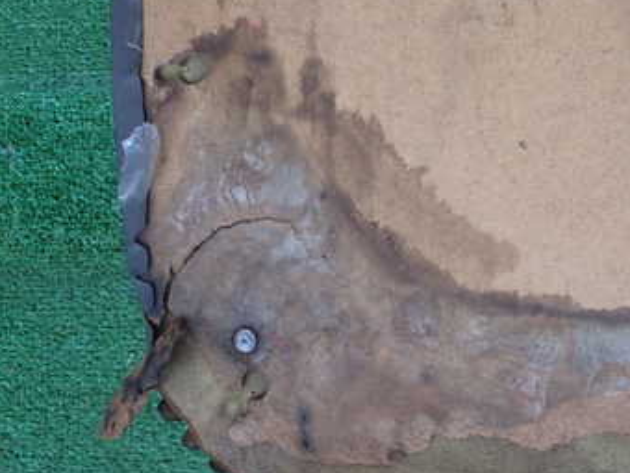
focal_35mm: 53
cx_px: 550
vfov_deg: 27.4
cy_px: 289
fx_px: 965
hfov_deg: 34.4
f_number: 2.3
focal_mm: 5.4
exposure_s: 1/50
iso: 200
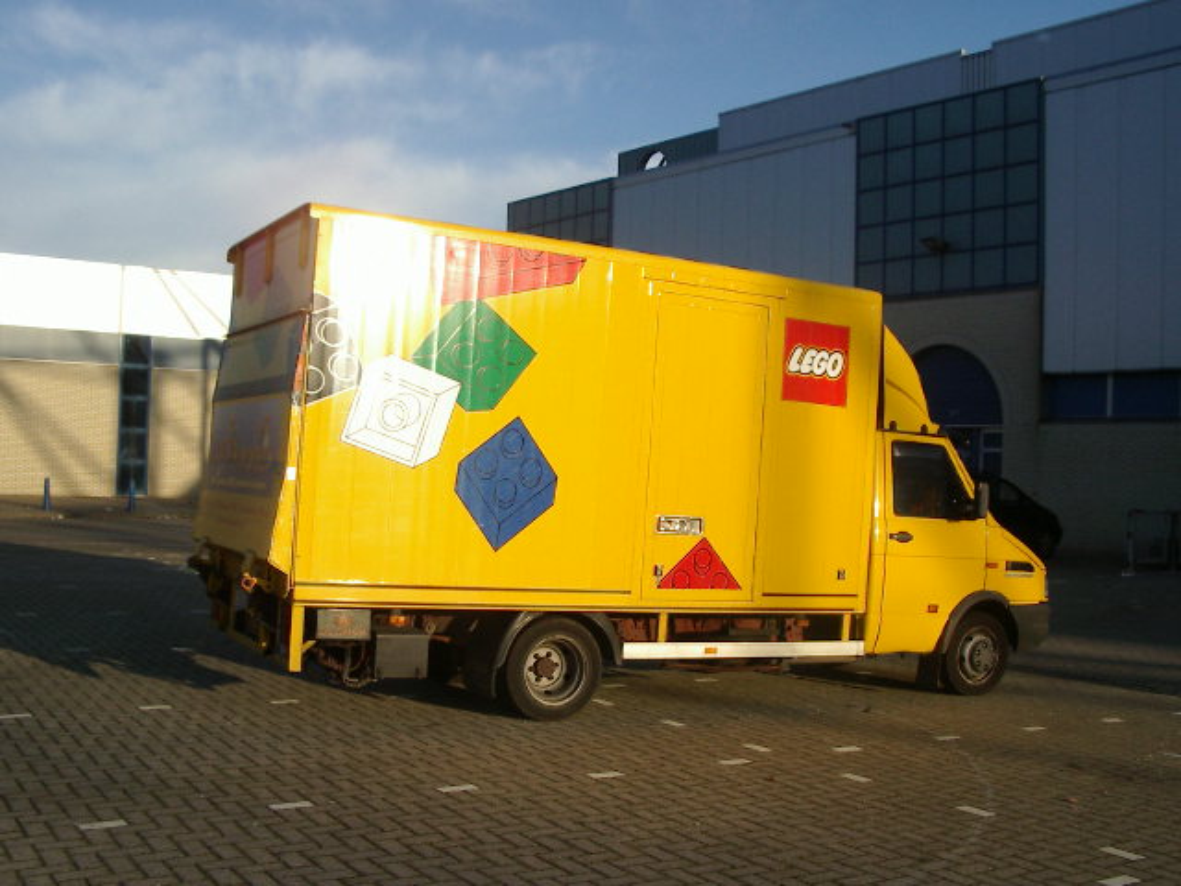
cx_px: 590
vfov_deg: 37.7
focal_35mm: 38
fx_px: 1296
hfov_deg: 49.0
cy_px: 443
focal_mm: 5.8
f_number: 4.8
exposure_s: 1/500
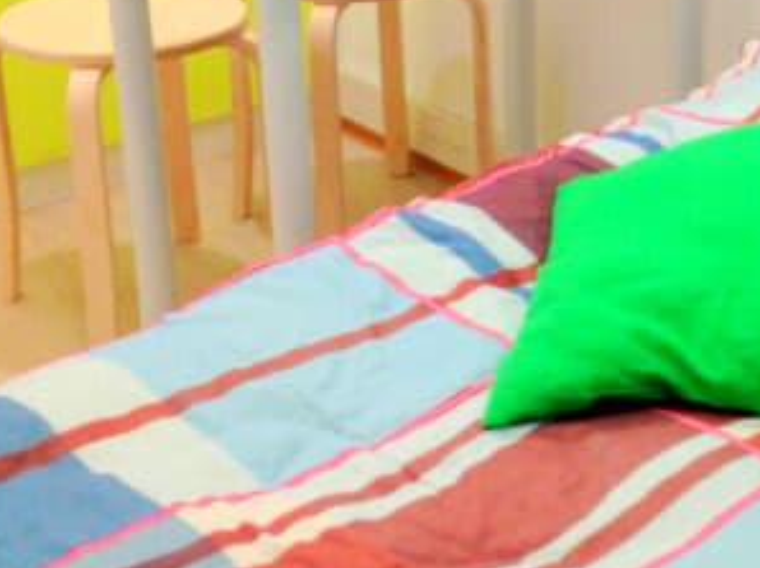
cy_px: 115
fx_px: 2062
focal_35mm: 94
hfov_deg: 20.5
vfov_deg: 15.6
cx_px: 661
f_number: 2.4
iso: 64
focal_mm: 4.28
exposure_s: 1/20
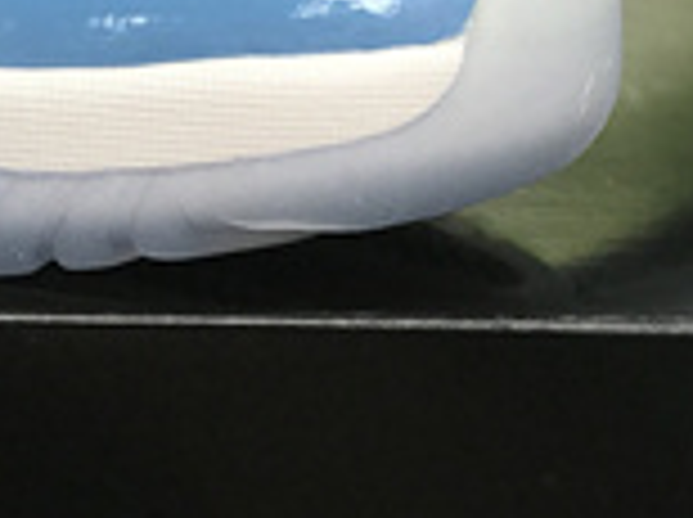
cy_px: -606
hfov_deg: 7.2
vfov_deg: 5.3
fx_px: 5477
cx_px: 4
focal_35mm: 274
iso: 20
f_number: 2.8
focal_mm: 6.6
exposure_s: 1/50
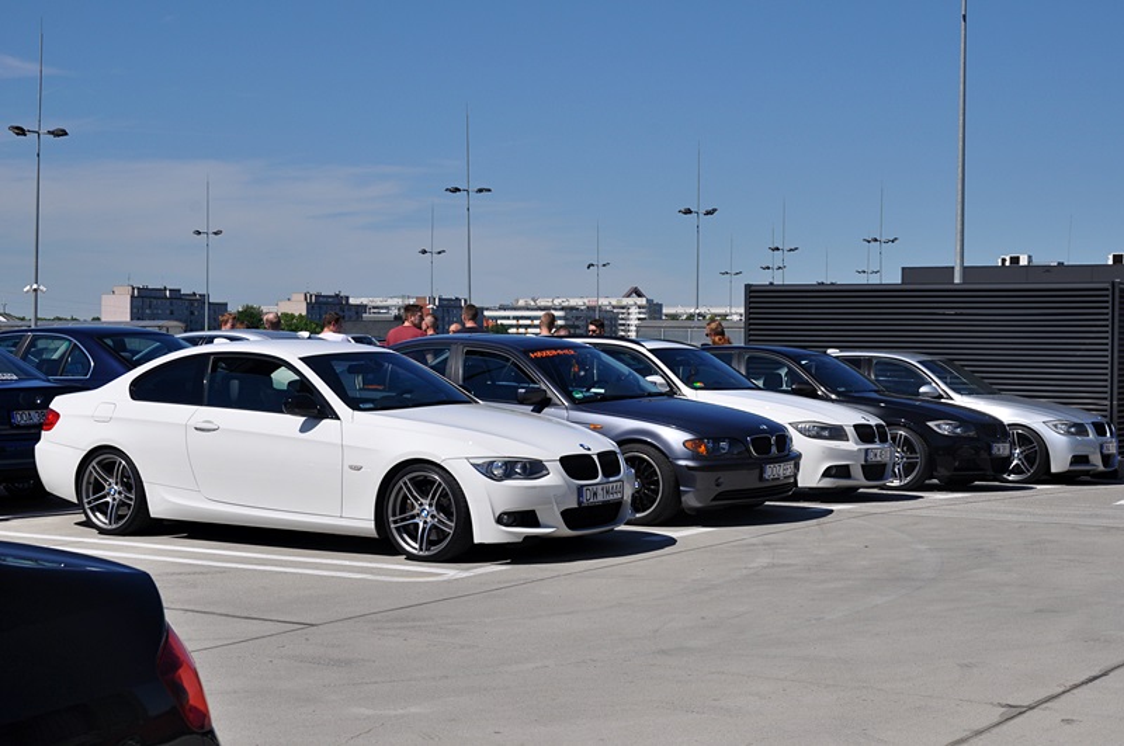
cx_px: 562
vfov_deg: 22.6
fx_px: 1871
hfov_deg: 33.4
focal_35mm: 60
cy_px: 373
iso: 200
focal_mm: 40
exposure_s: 1/500
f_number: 11
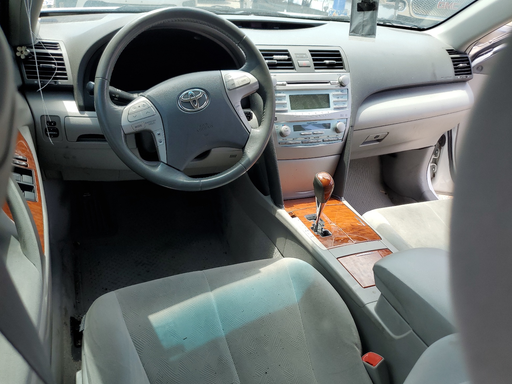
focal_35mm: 27
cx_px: 256
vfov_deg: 51.4
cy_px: 192
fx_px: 399
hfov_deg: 65.3
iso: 50
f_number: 1.5
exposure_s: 1/526
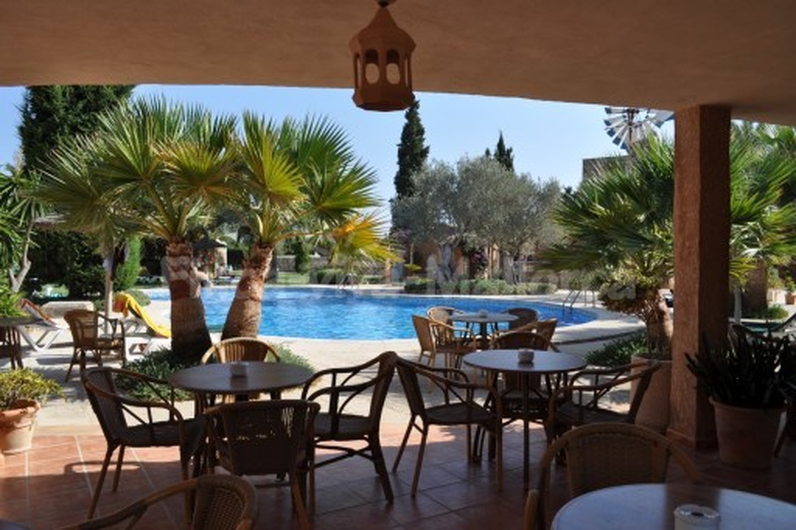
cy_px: 265
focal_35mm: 27
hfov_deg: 67.4
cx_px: 398
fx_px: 597
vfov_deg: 47.9
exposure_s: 1/400
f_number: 8
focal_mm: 18
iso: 200
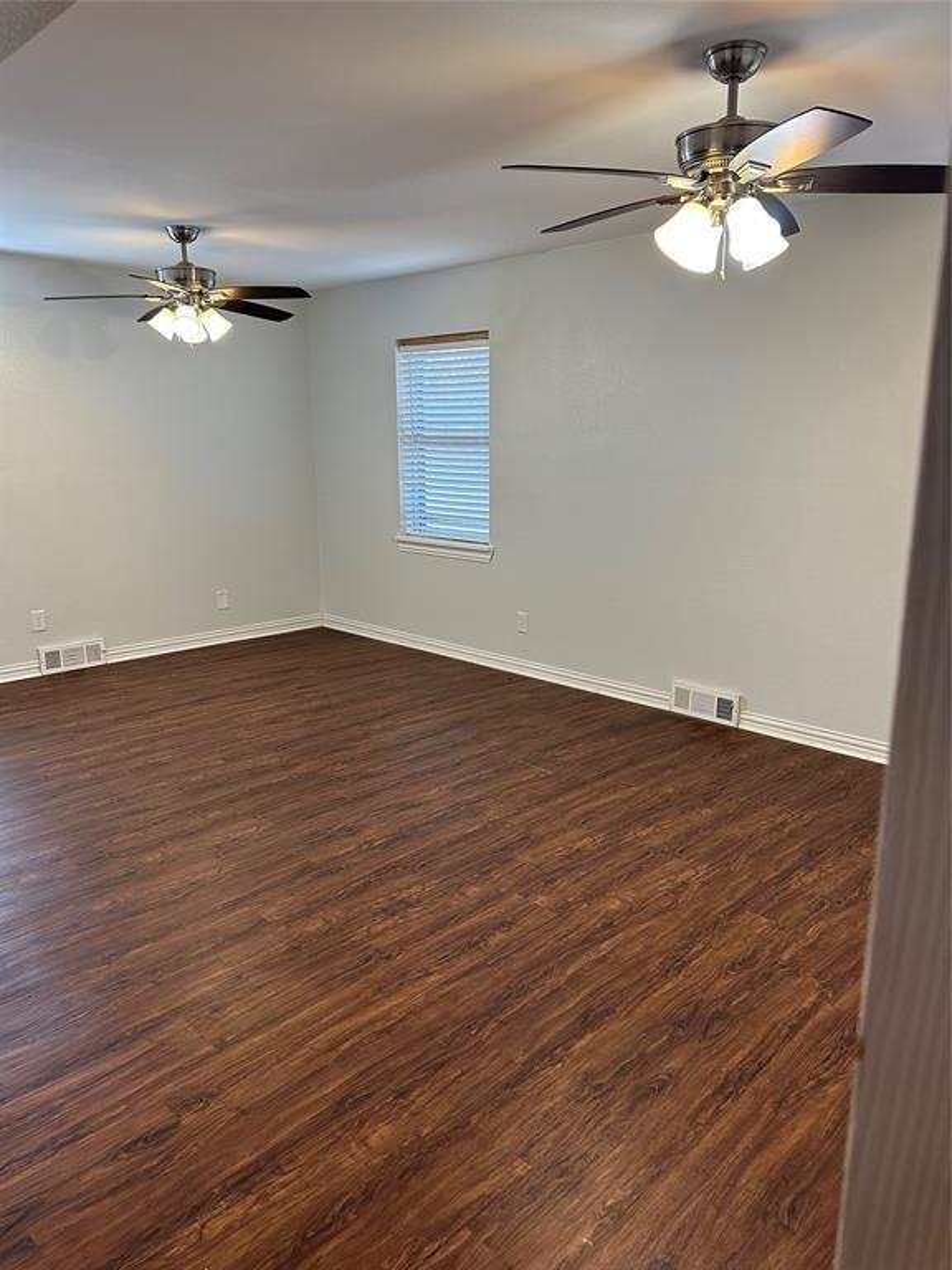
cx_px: 476
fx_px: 880
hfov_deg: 56.8
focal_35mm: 24
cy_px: 635
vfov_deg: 71.6
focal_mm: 6.86
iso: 200
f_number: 1.78
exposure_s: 1/120
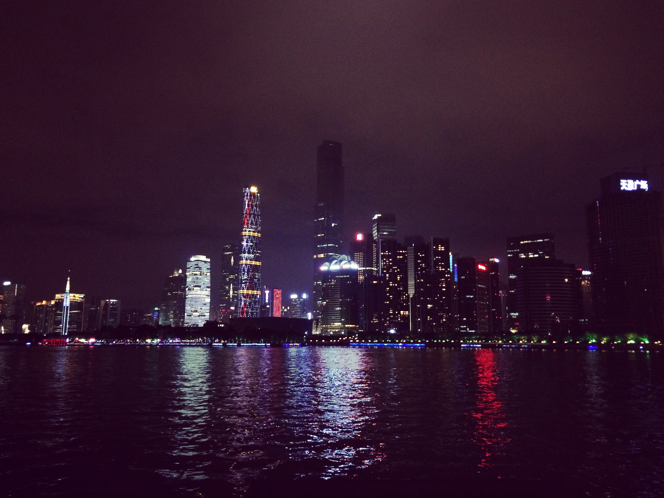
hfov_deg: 61.7
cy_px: 249
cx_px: 332
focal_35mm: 29
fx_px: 556
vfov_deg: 48.2
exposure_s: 1/17
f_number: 2.2
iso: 320
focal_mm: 4.15
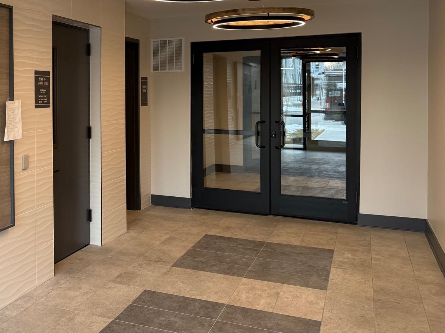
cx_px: 66
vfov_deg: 34.7
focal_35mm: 41
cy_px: 102
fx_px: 527
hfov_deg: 42.9
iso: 160
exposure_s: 1/231
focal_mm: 6.76
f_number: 1.78
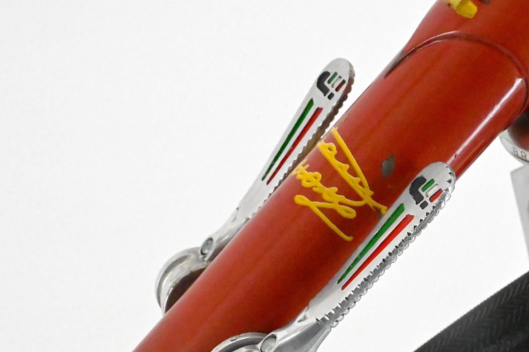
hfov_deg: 15.7
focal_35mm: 129
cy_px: 206
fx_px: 1895
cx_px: 454
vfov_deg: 10.6
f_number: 20
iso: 28800
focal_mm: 70
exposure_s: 1/640
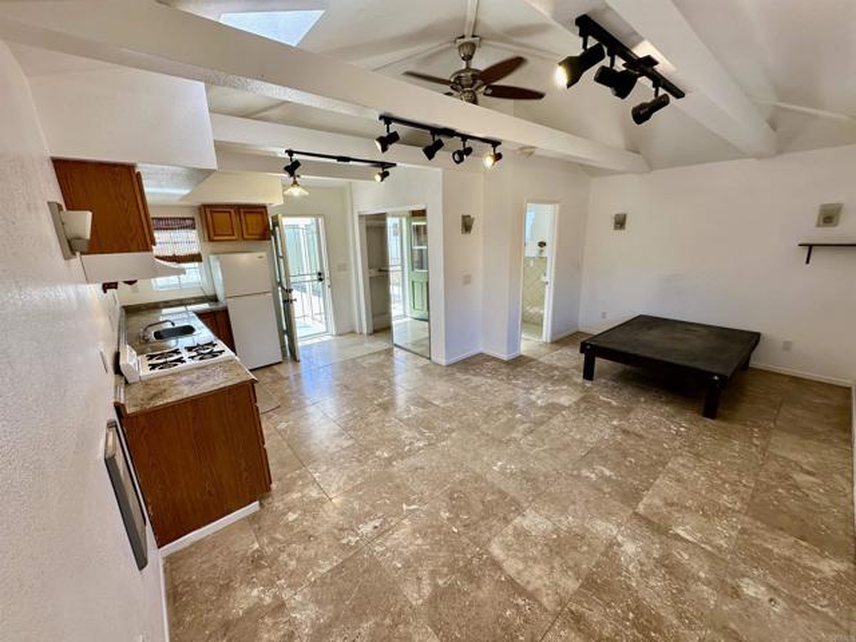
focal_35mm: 14
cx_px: 428
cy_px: 321
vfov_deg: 85.7
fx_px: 346
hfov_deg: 102.1
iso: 64
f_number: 2.2
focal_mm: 2.22
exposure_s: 1/120
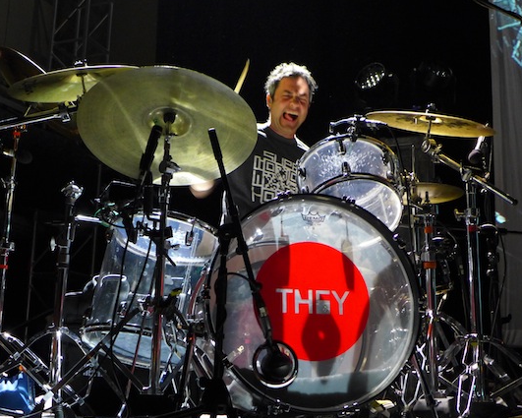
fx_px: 834
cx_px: 278
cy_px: 210
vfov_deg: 28.1
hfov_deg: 34.7
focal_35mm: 54
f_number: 1.8
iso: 800
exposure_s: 1/40
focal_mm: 9.2
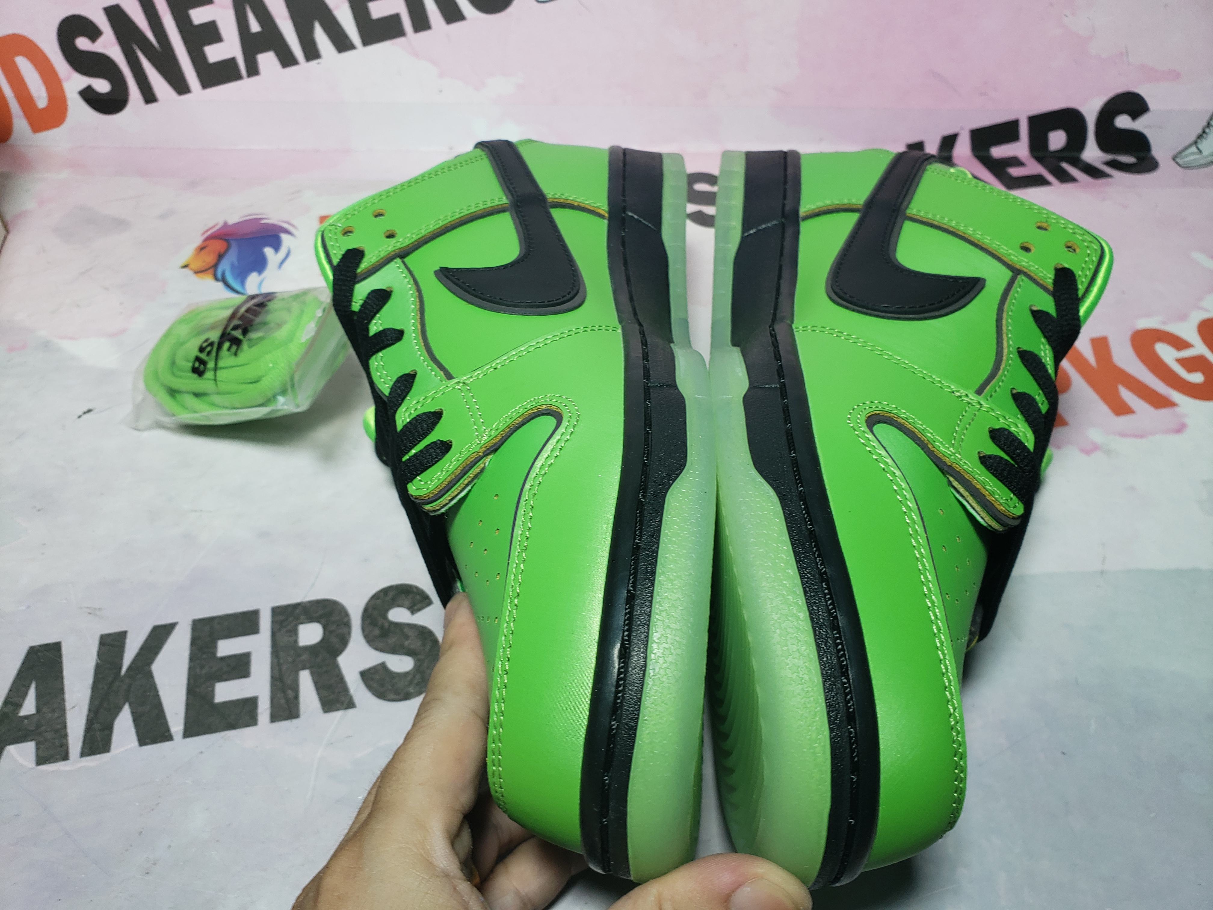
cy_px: 455
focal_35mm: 26
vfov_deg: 53.1
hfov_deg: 67.3
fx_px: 911
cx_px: 606
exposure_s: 1/188
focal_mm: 4.3
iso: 50
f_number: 2.4
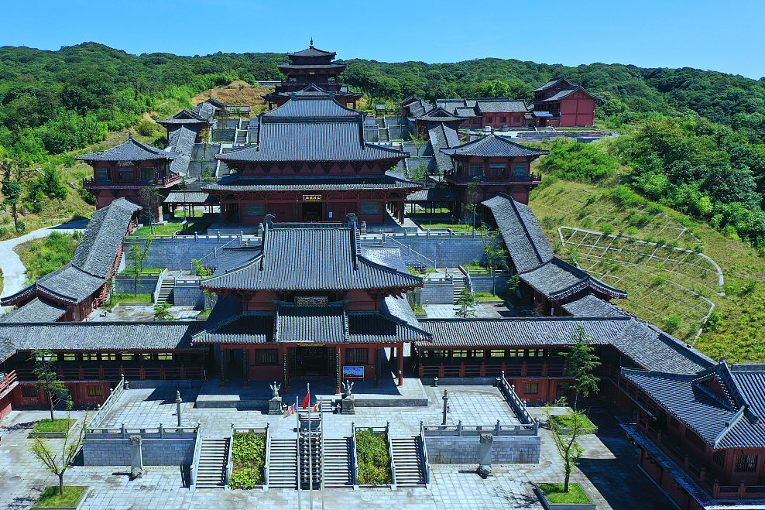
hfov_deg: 55.4
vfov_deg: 38.8
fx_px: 723
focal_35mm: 34
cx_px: 304
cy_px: 302
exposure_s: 1/1000
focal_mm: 10.26
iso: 100
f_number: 4
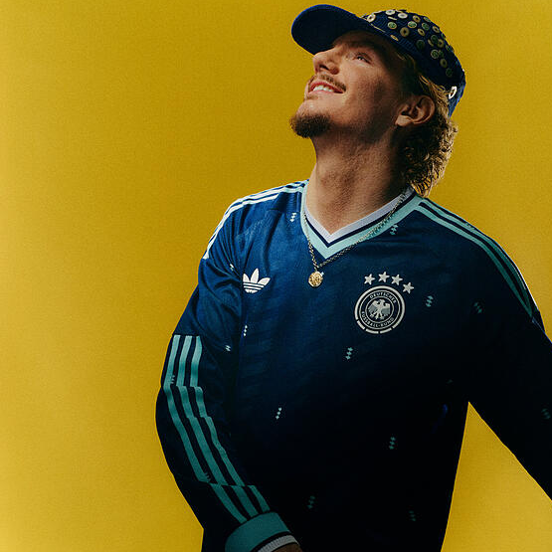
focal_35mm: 51
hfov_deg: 33.2
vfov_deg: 33.4
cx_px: 350
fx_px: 920
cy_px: 278
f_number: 9
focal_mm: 50.8
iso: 200
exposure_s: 1/125
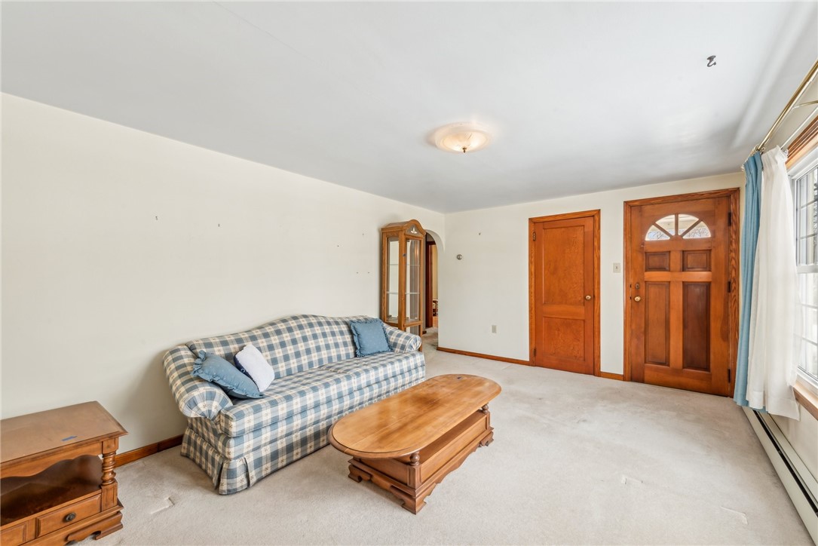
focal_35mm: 14
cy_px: 273
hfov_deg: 104.2
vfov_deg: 81.2
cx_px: 409
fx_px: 318
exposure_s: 1/15
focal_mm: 14
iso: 100
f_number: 11
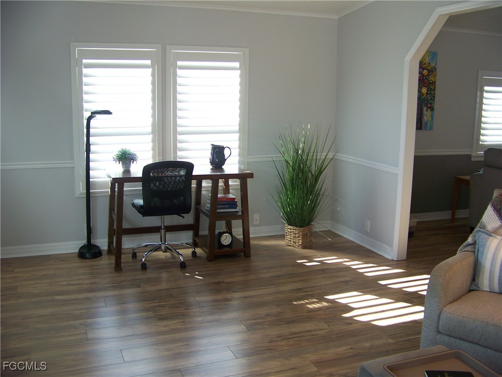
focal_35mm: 36
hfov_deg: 51.4
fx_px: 522
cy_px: 188
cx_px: 251
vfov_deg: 39.7
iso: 64
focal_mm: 5.85
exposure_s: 1/30
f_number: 2.8
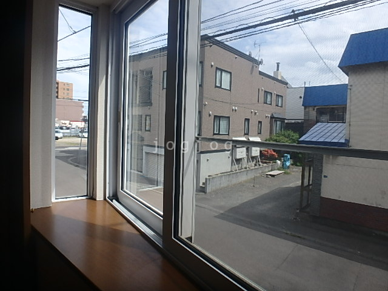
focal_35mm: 21
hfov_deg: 79.0
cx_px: 194
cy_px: 146
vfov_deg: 63.4
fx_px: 235
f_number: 3.5
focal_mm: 3.7
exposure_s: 1/800
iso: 125
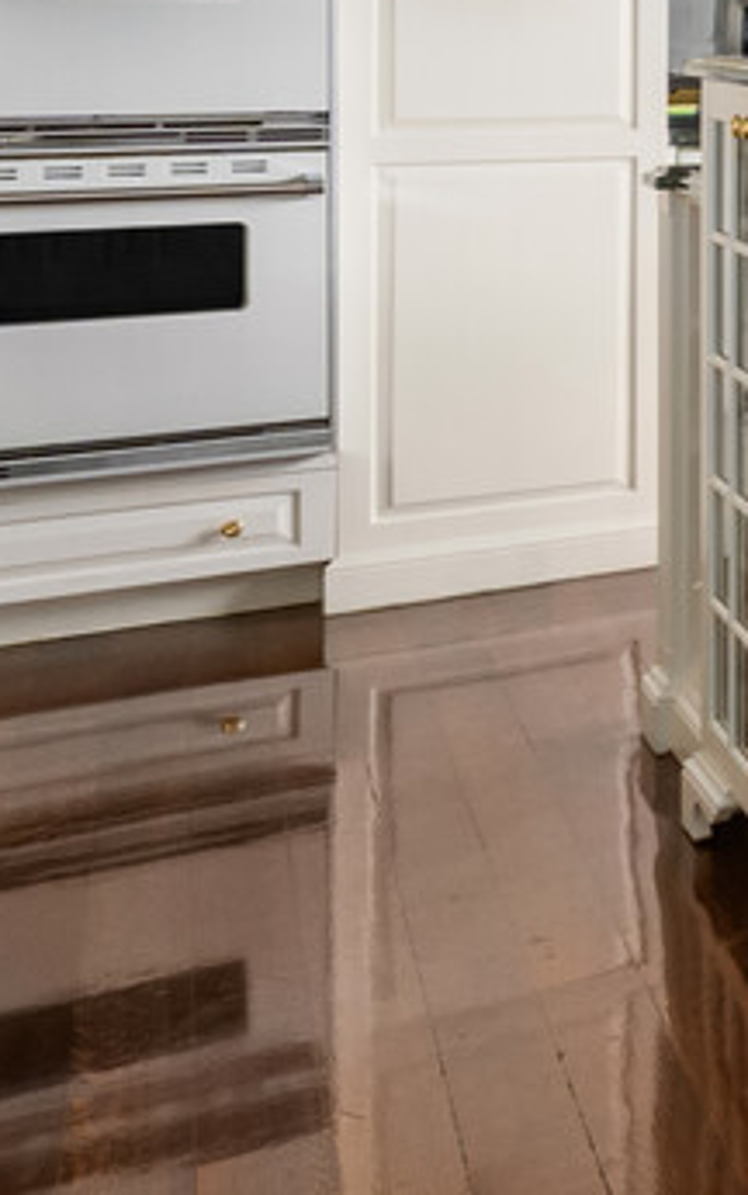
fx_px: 2020
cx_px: 1998
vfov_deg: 30.9
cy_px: 45
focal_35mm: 62
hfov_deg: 12.9
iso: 800
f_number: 18
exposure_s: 1.3
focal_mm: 14
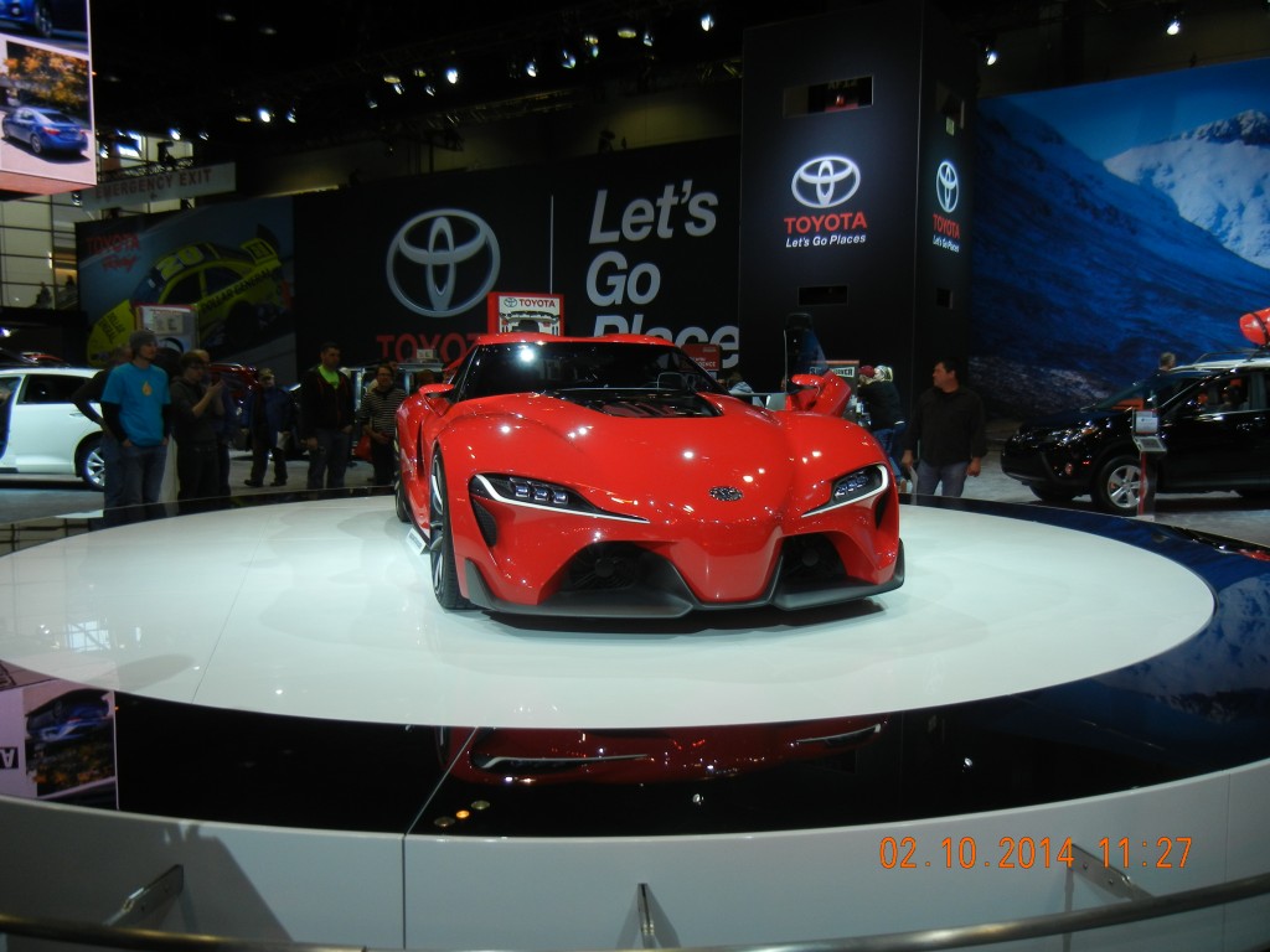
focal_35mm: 30
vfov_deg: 46.8
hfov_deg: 60.0
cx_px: 635
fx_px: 1101
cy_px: 476
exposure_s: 1/161
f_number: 3.5
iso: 160
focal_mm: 5.4
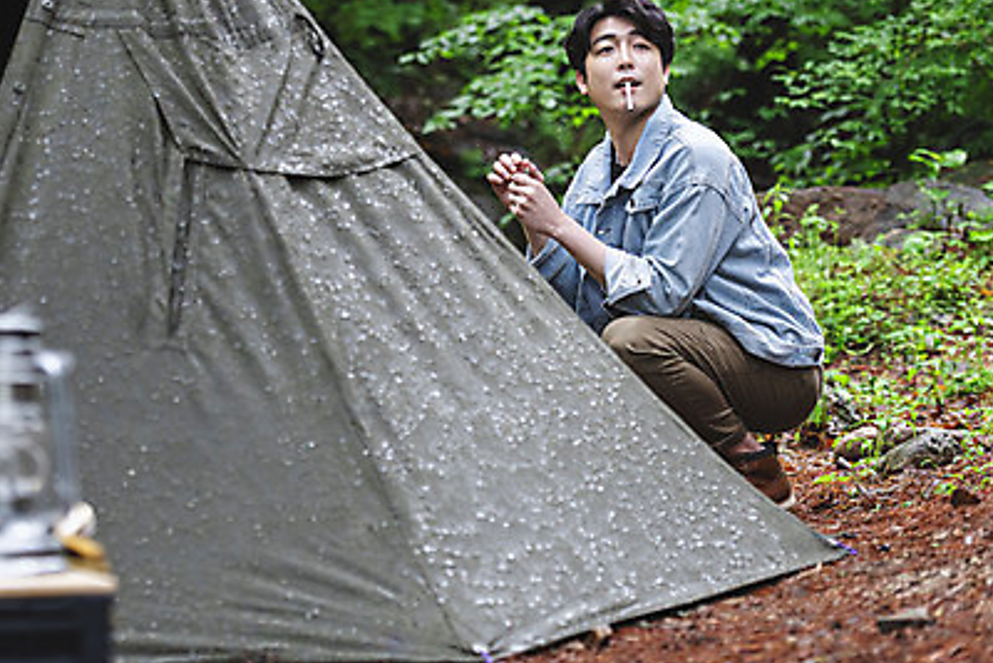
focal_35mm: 129
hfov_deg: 15.9
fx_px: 3559
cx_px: 387
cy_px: 223
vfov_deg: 10.6
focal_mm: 86
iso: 800
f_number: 2.8
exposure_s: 1/250
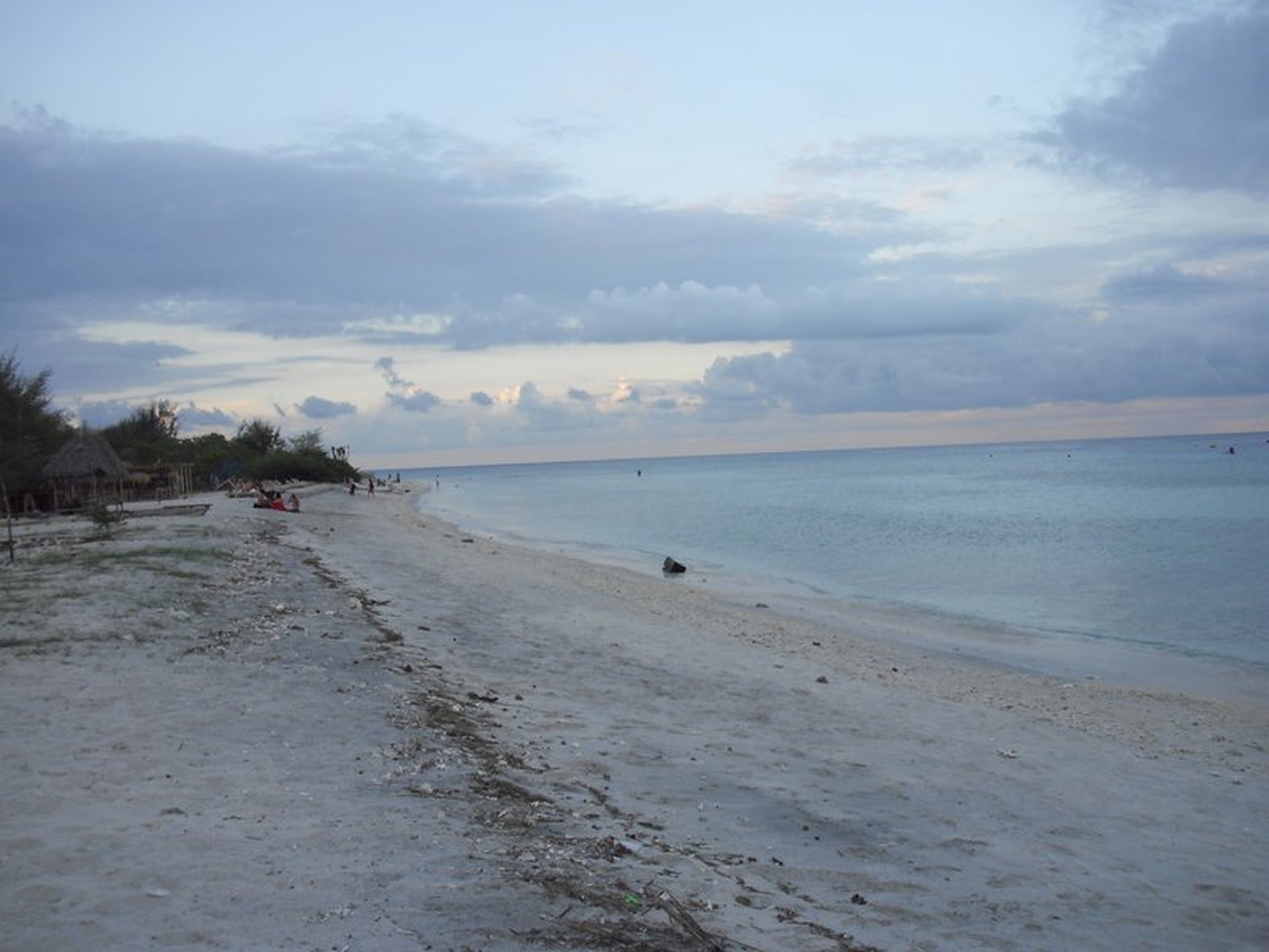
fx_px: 1393
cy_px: 476
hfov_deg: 49.0
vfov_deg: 37.7
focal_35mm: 38
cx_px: 634
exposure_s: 1/200
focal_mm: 6.2
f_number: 2.8
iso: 100
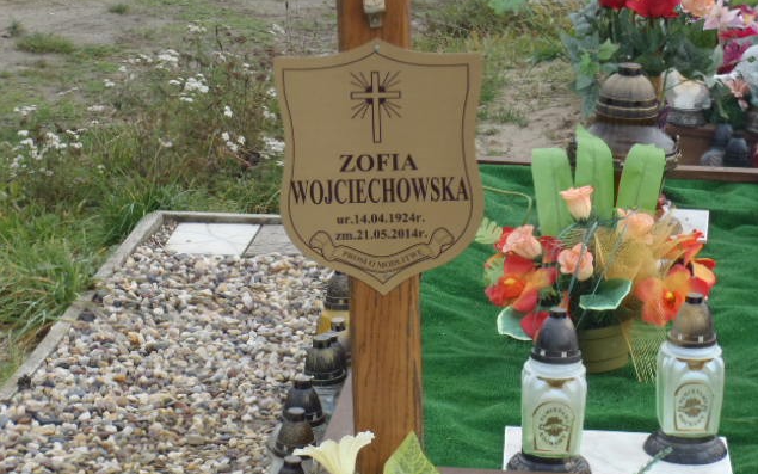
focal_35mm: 109
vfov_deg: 12.0
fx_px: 2252
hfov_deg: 19.1
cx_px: 380
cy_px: 263
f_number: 5.1
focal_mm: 18.2
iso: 125
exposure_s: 1/100
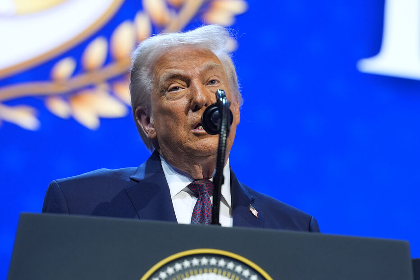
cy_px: 140
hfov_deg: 9.2
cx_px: 210
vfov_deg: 6.1
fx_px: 2624
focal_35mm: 225
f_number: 3.2
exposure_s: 1/320
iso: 1250
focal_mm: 150
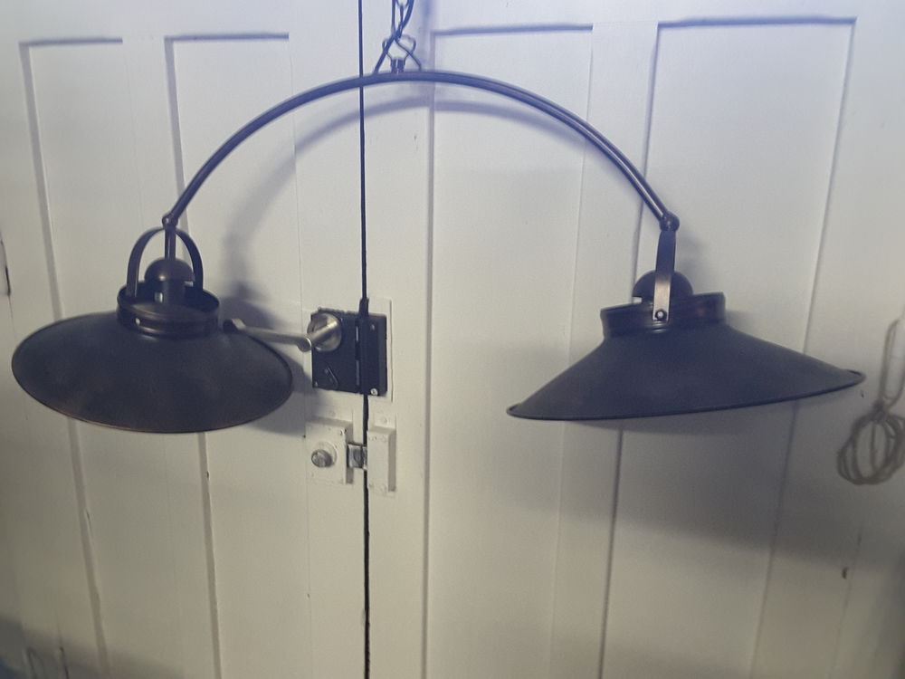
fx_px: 810
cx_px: 452
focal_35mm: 31
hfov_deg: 58.4
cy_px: 340
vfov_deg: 45.4
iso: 250
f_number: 1.9
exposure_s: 1/17
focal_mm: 2.9
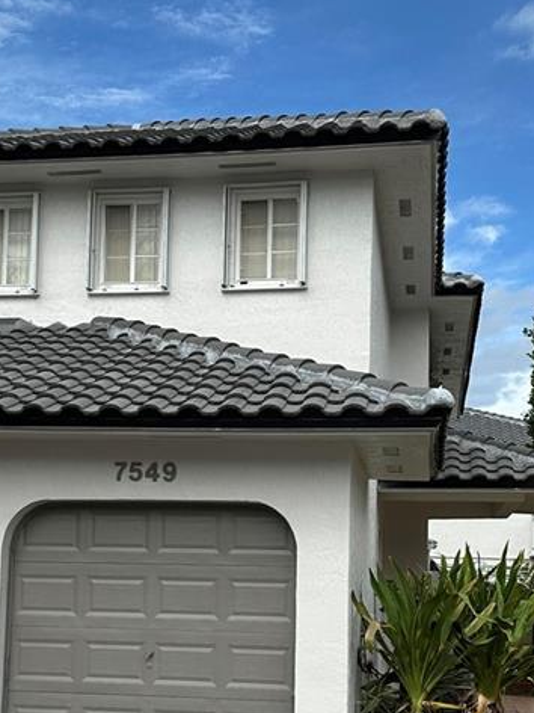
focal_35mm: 61
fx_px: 1255
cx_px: 183
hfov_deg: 23.9
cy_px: 471
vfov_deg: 31.5
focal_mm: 6.86
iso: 80
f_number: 1.78
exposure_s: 1/4016
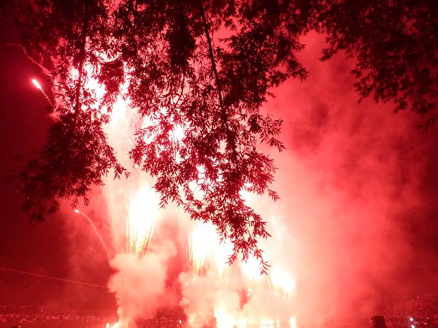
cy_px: 164
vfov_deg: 54.9
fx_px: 316
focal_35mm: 25
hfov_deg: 69.4
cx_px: 219
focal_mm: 4.1
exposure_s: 1/13
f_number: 3.3
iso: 400
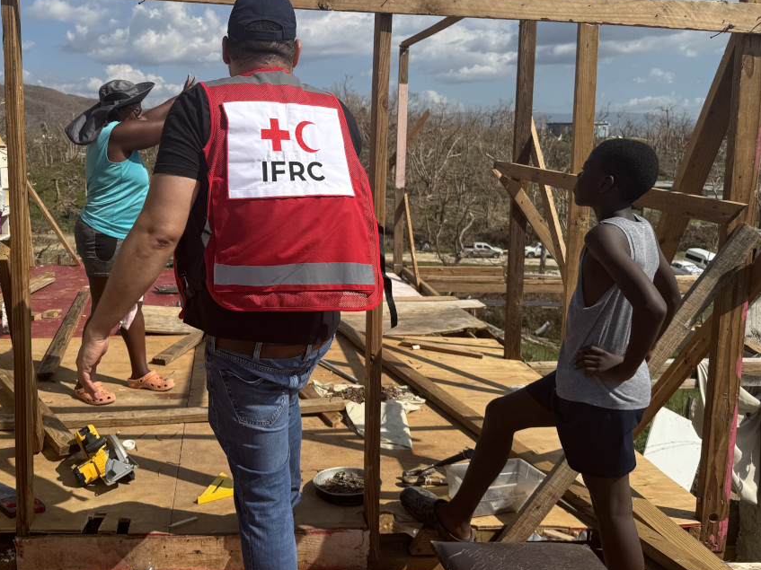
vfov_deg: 41.6
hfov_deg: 52.7
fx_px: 747
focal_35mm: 34
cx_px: 238
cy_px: 236
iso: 80
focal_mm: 6.76
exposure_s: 1/6410
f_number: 1.78
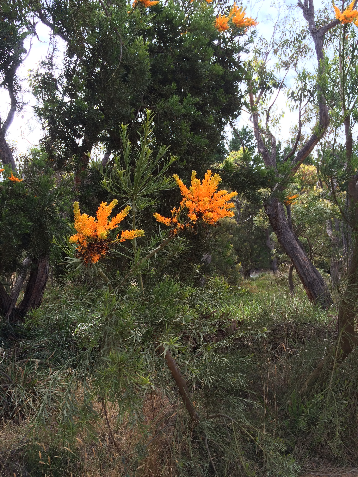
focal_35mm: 29
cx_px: 179
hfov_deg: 48.2
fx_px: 400
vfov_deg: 61.7
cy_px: 238
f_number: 2.2
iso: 32
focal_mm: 4.15
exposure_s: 1/533
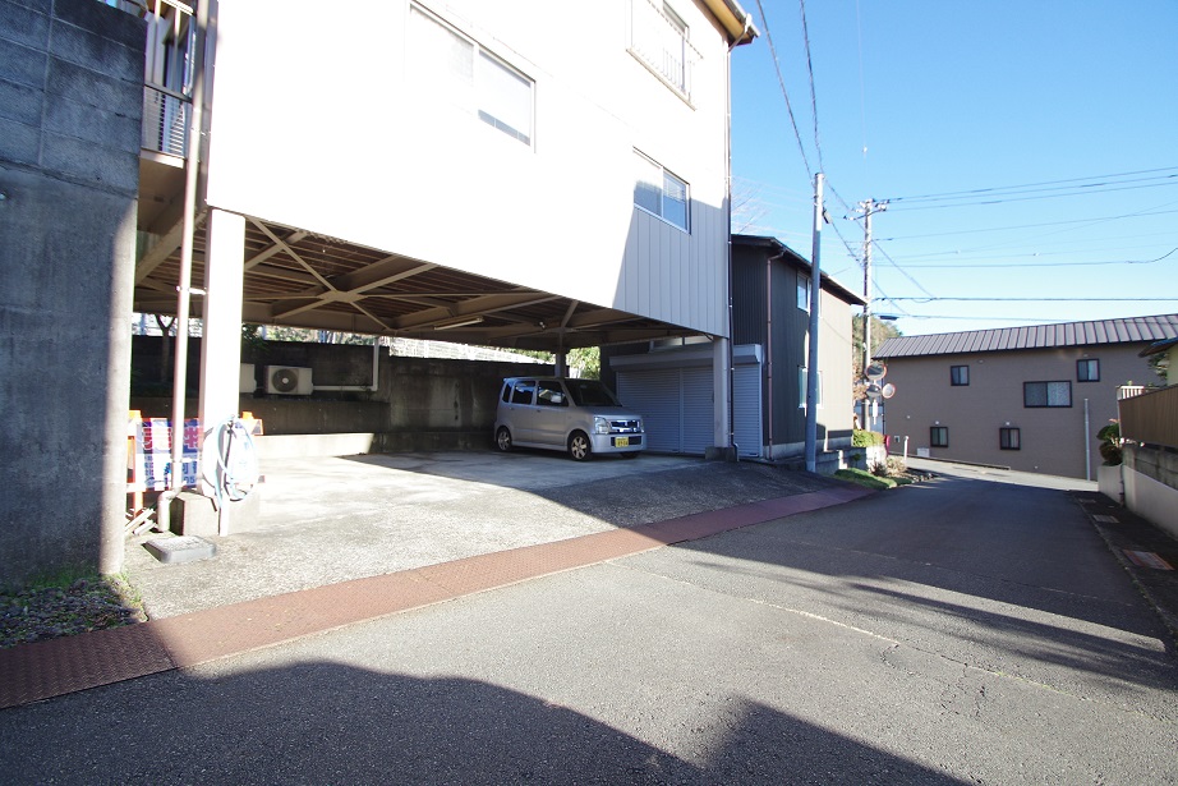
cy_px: 393
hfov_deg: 100.4
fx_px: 491
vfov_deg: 77.3
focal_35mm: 15
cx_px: 589
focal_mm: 10
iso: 200
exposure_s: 1/125
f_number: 6.3
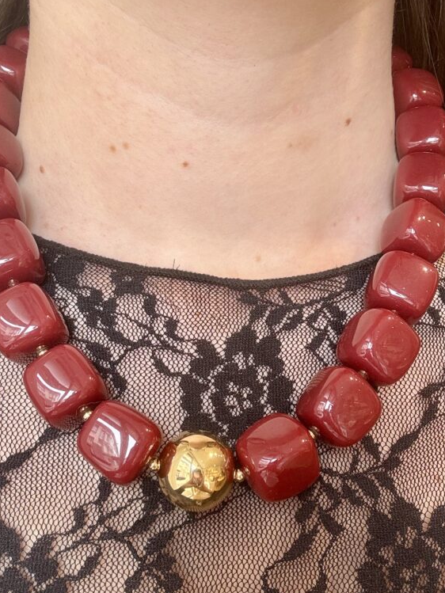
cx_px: 222
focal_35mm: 41
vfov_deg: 45.8
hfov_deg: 35.1
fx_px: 703
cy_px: 299
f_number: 1.9
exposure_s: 1/121
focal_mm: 2.69
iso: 32
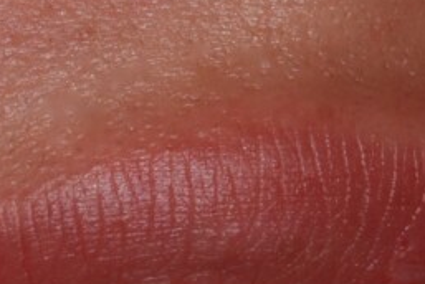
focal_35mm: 549
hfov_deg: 3.8
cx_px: 38
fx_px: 6485
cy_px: 378
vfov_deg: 2.5
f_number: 29
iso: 100
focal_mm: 105
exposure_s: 1/125
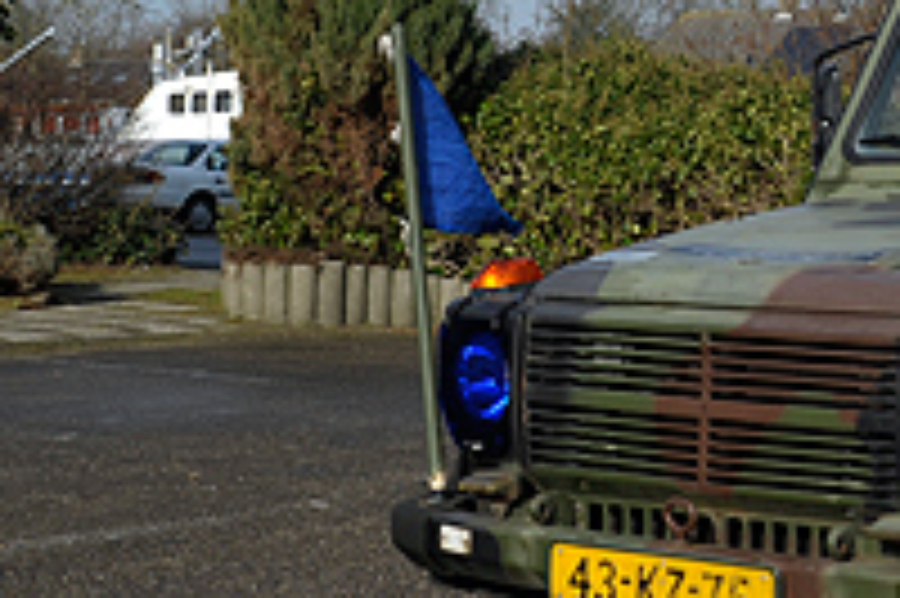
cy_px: 173
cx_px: 954
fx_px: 2848
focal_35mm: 114
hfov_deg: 17.4
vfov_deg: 12.0
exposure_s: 1/1000
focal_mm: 38
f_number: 5.6
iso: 200
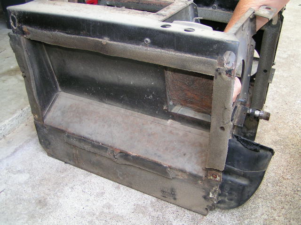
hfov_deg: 49.0
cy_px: 112
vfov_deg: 37.7
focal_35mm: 38
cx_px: 150
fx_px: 330
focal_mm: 5.8
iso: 100
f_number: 2.8
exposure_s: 1/40
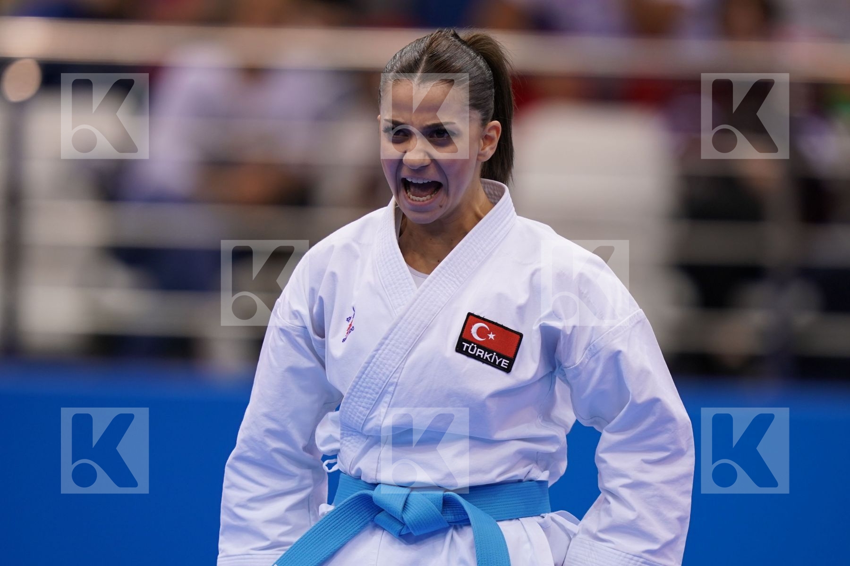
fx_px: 14166
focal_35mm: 600
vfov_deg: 2.3
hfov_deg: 3.4
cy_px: 283
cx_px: 425
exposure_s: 1/500
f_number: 2.8
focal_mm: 400
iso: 500
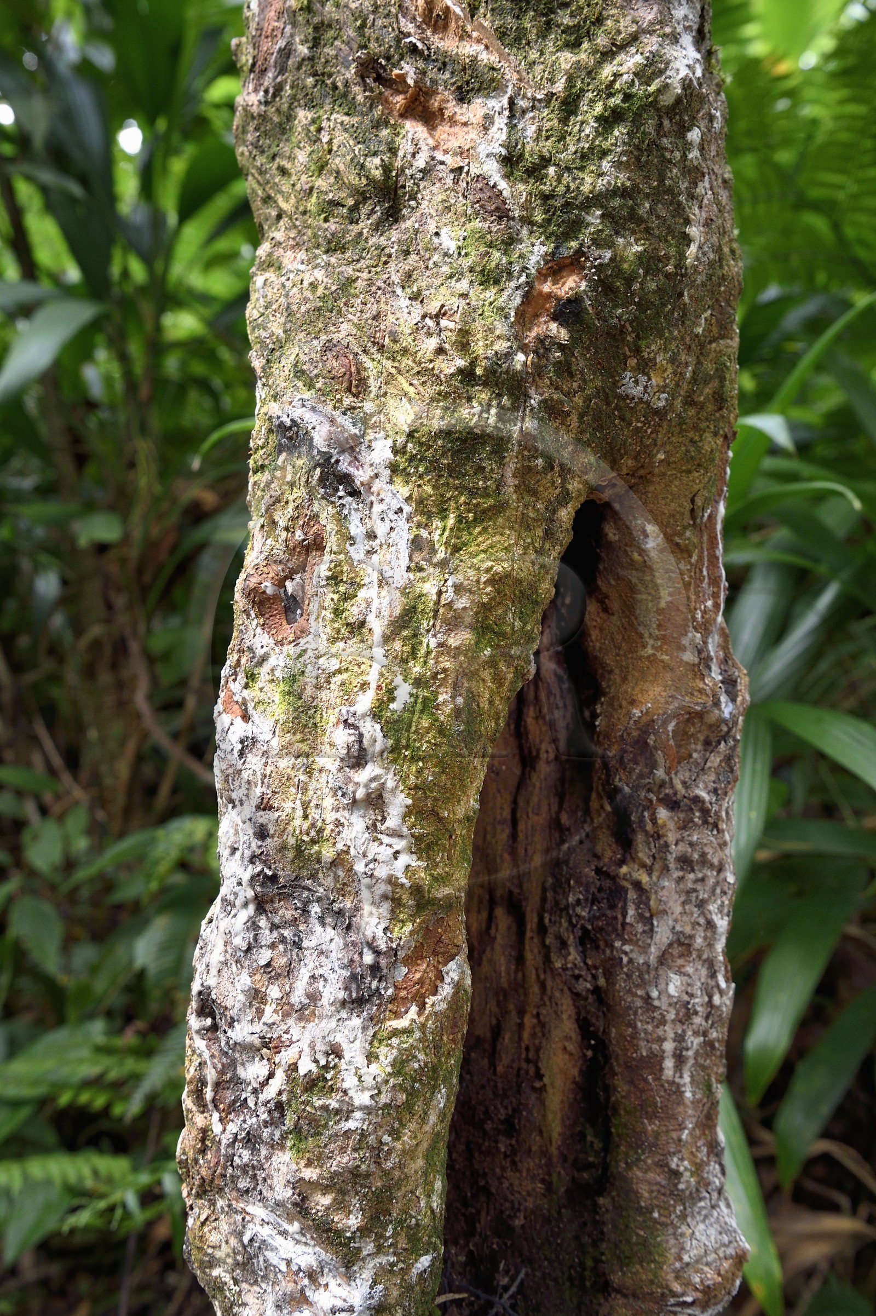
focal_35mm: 38
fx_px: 1388
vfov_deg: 50.7
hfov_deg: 35.0
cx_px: 438
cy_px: 658
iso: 1600
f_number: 6.3
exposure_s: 1/80
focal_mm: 38
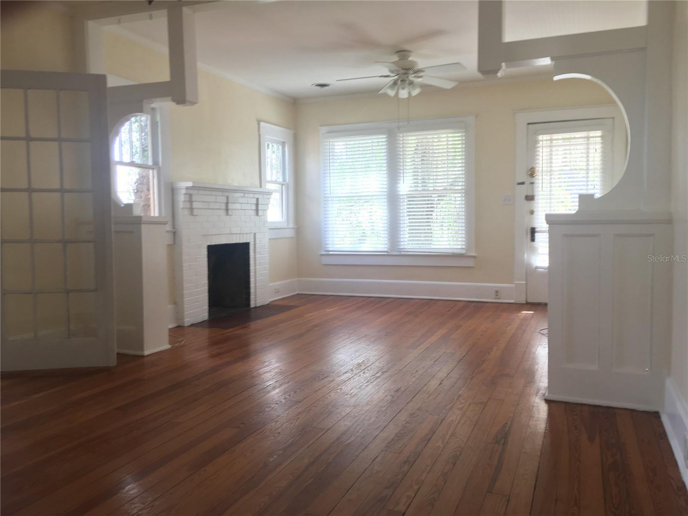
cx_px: 344
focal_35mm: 29
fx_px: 576
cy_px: 258
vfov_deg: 48.2
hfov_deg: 61.7
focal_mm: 4.15
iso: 25
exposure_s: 1/30
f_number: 2.2
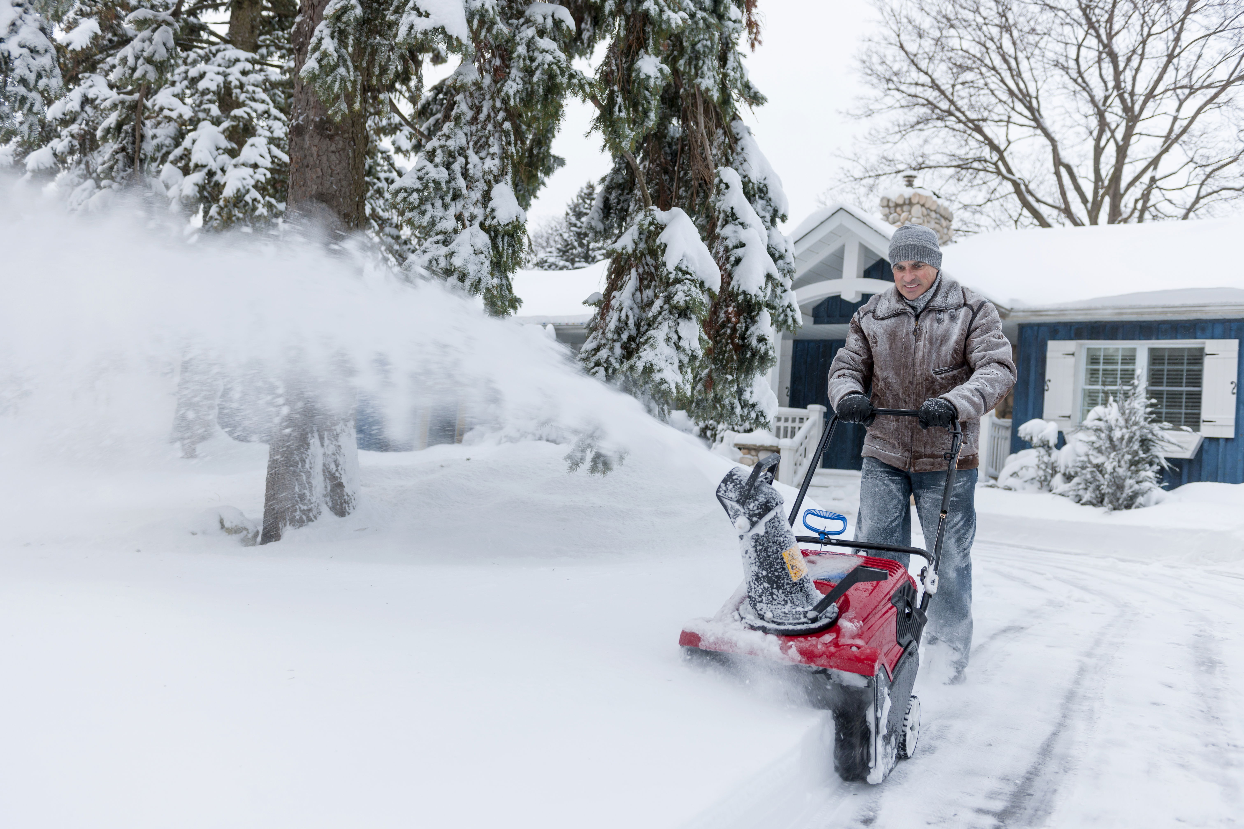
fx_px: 1106
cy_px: 414
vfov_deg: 41.1
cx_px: 622
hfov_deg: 58.7
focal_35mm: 32
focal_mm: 32
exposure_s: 1/160
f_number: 3.5
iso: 200
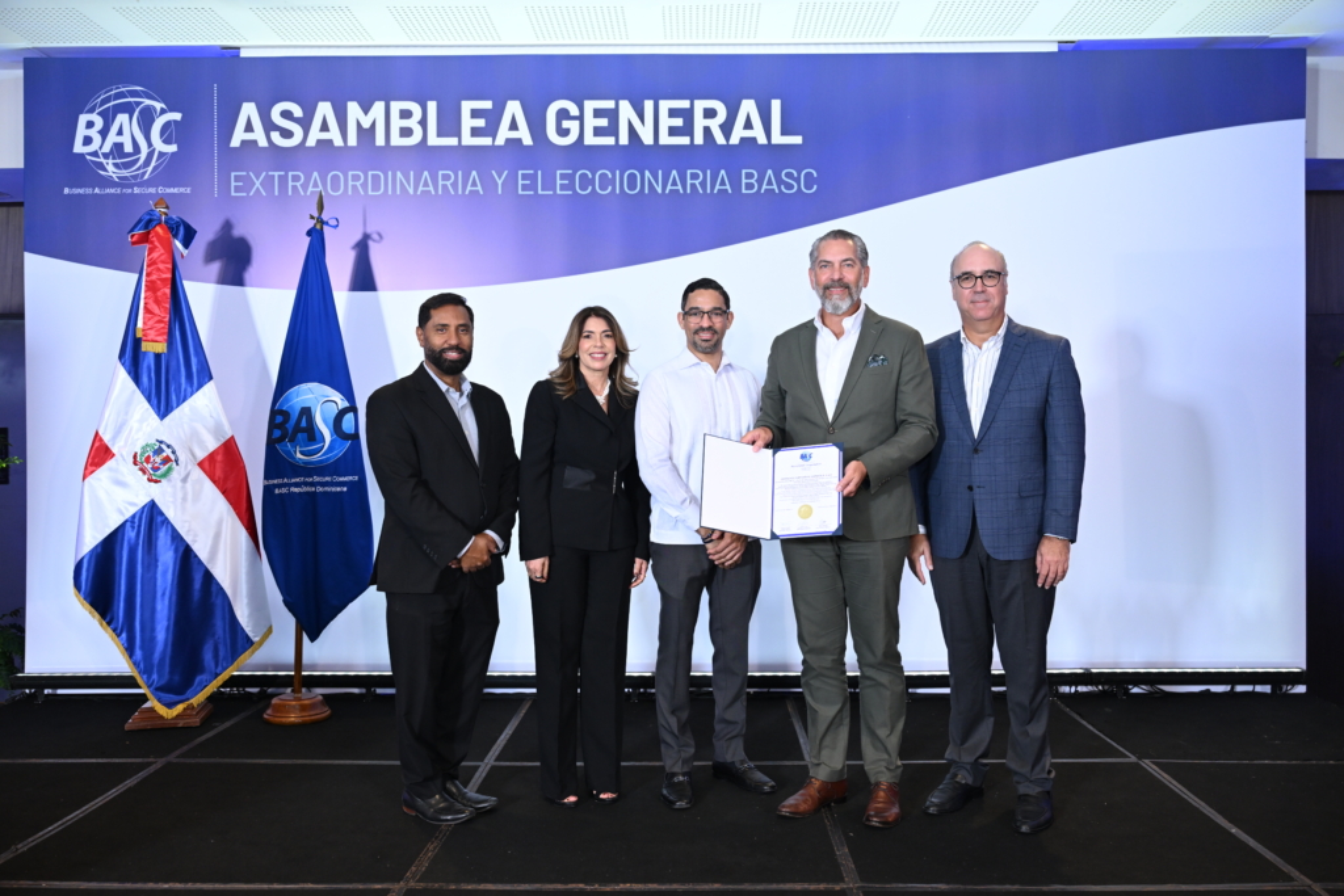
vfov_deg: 41.7
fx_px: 1176
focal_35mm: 32
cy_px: 448
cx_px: 672
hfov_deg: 59.5
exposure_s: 1/200
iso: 1250
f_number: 3.5
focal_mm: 31.5
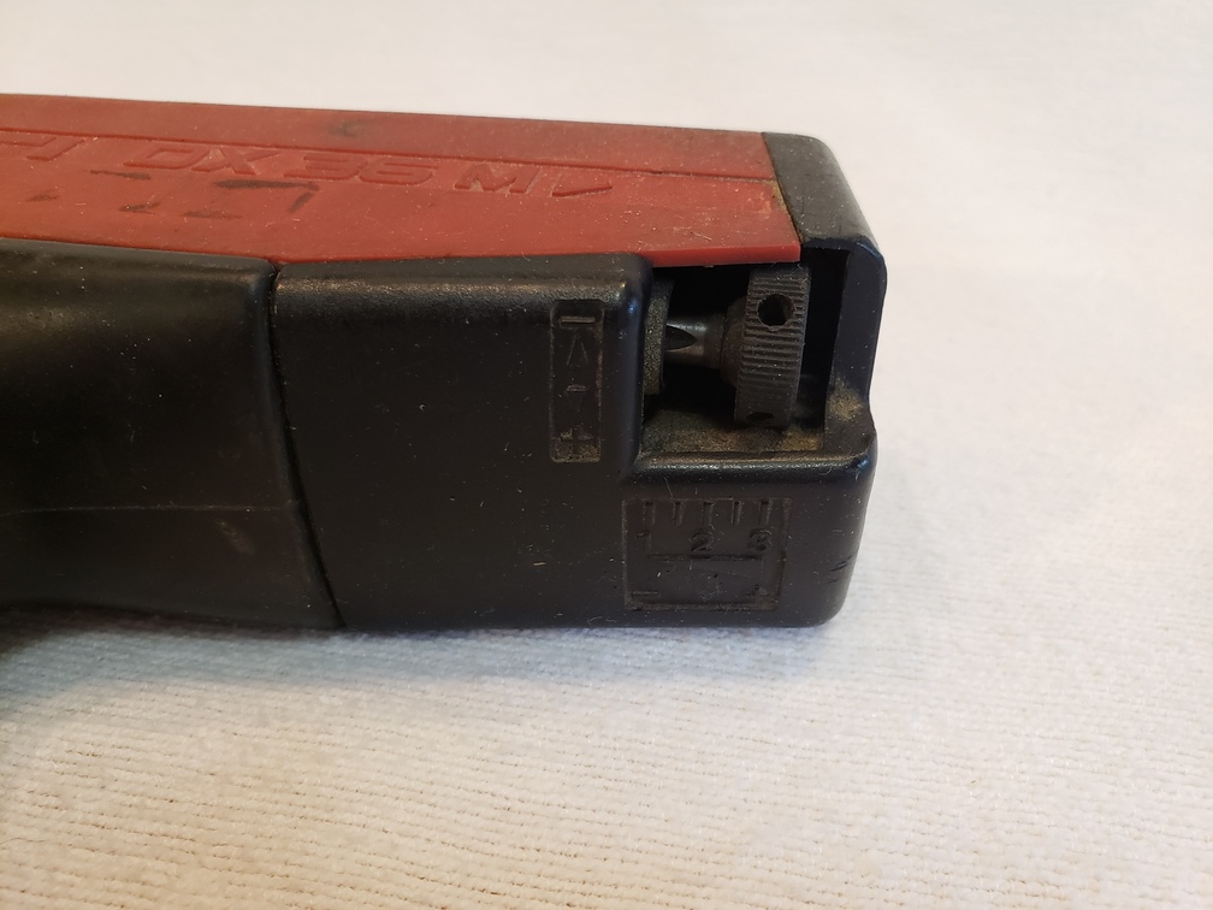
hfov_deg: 67.3
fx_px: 911
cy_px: 455
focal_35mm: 26
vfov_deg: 53.1
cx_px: 606
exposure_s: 1/30
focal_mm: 4.3
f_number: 2.4
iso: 250
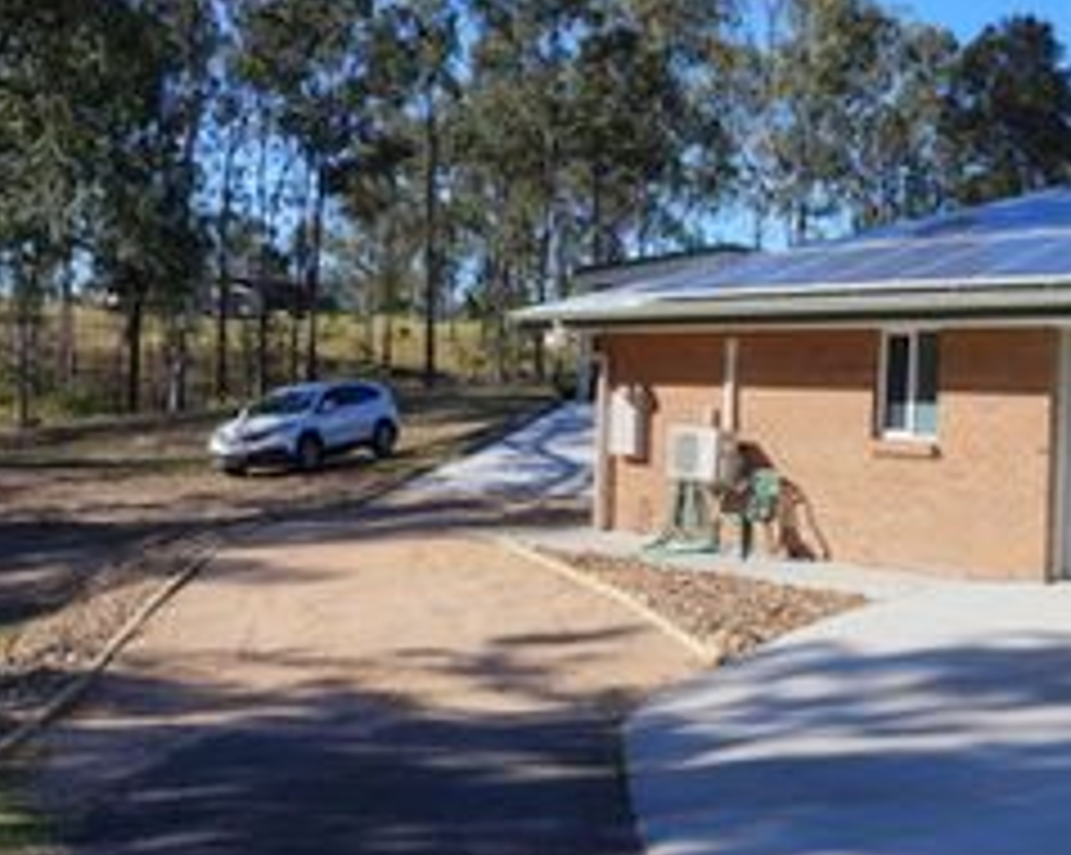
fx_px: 1584
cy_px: 439
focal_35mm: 50
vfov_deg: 30.2
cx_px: 914
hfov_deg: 35.7
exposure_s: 1/80
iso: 100
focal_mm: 18
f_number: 16
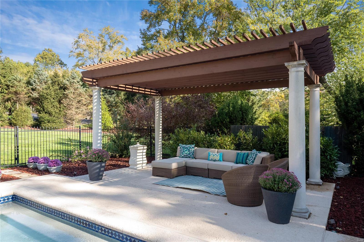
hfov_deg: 73.8
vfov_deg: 53.1
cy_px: 121
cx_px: 182
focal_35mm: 24
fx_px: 243
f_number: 6.3
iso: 400
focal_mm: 12
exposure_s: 1/250
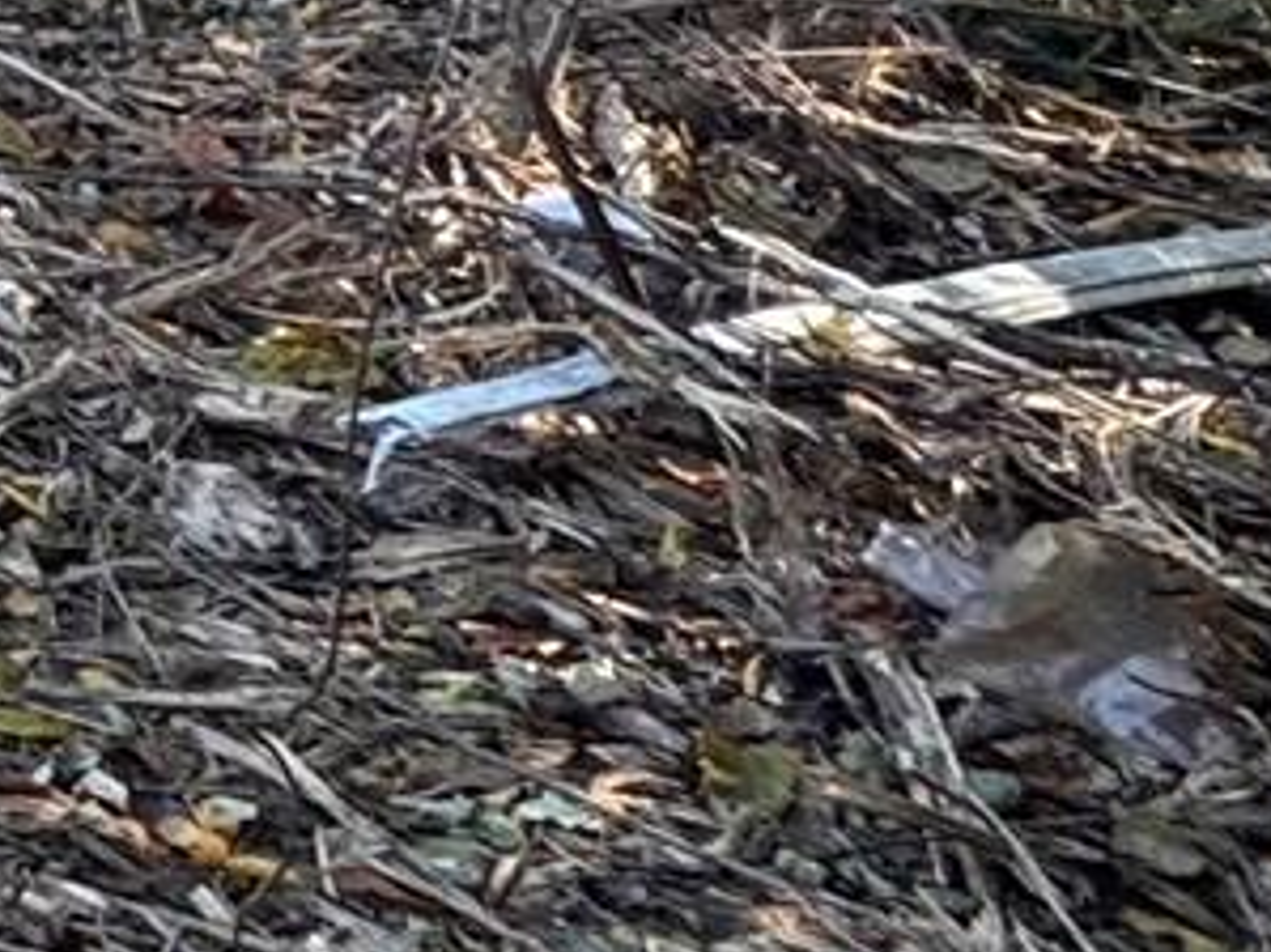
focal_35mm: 96
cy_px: -973
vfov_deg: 13.2
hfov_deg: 11.4
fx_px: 3523
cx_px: -2551
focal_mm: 2.22
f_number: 2.2
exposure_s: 1/134
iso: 40
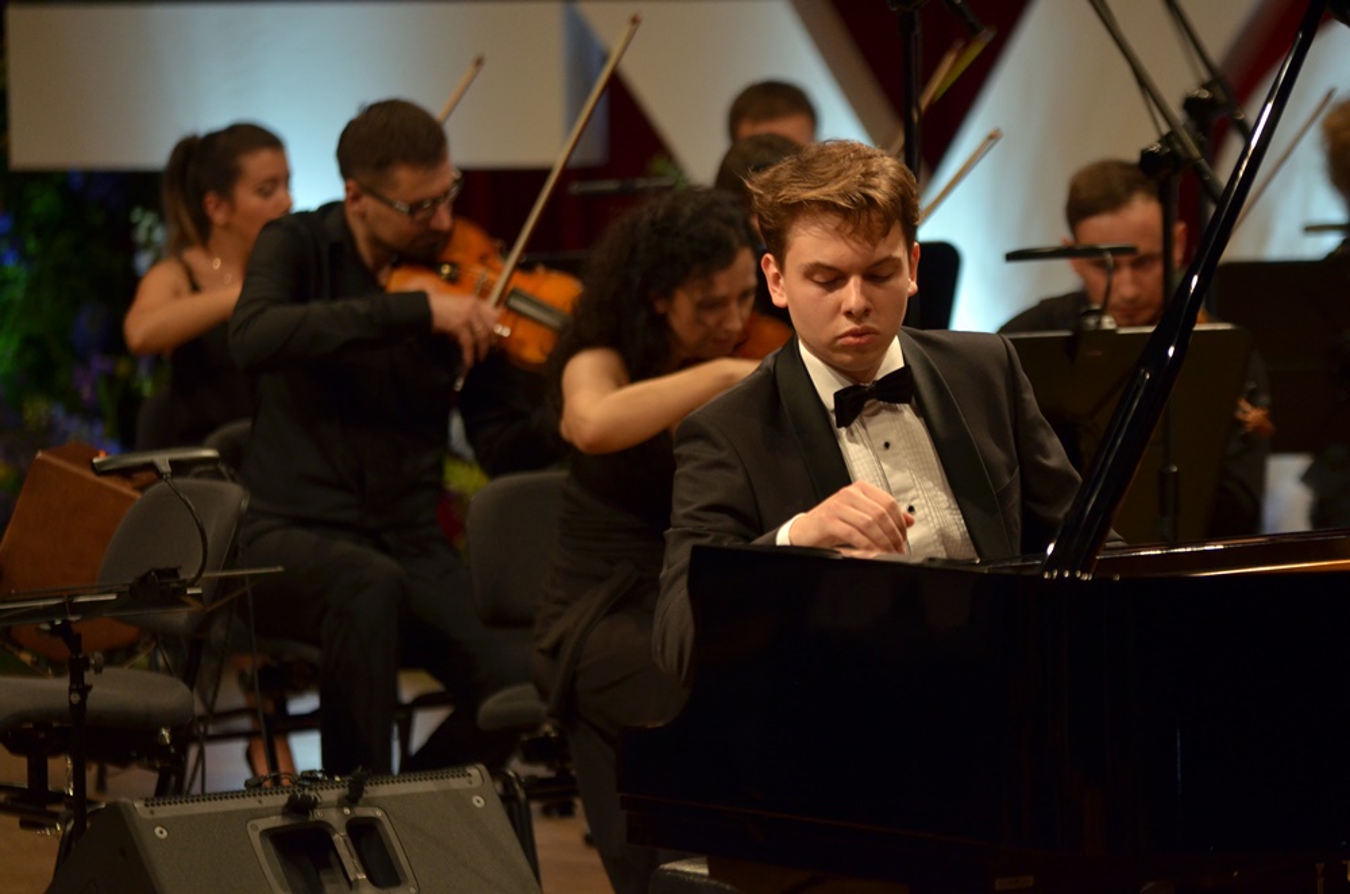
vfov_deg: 6.1
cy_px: 447
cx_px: 675
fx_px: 8419
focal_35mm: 225
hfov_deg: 9.2
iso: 800
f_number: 2.8
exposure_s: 1/400
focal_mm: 150
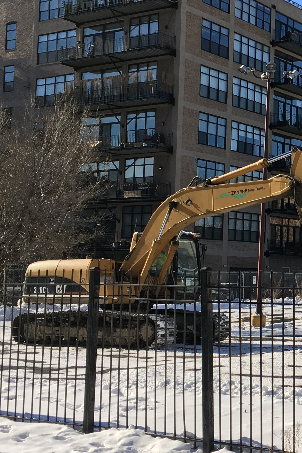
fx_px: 818
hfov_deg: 19.4
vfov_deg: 30.9
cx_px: 384
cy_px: 206
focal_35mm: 65
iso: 25
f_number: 2.2
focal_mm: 4.15
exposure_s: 1/1709
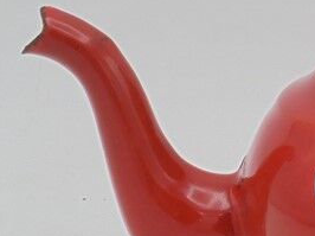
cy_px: 148
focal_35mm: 166
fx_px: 1509
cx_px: 455
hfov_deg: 11.5
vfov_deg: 8.9
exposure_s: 1/160
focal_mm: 8.9
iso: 100
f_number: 4.8
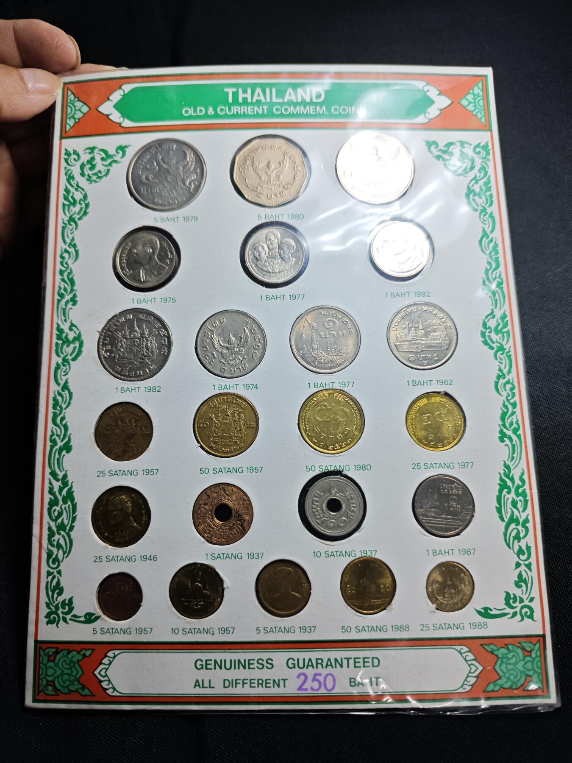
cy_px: 382
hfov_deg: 56.8
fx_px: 529
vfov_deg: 71.6
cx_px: 286
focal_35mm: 24
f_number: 1.6
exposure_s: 1/106
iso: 50
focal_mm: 5.84
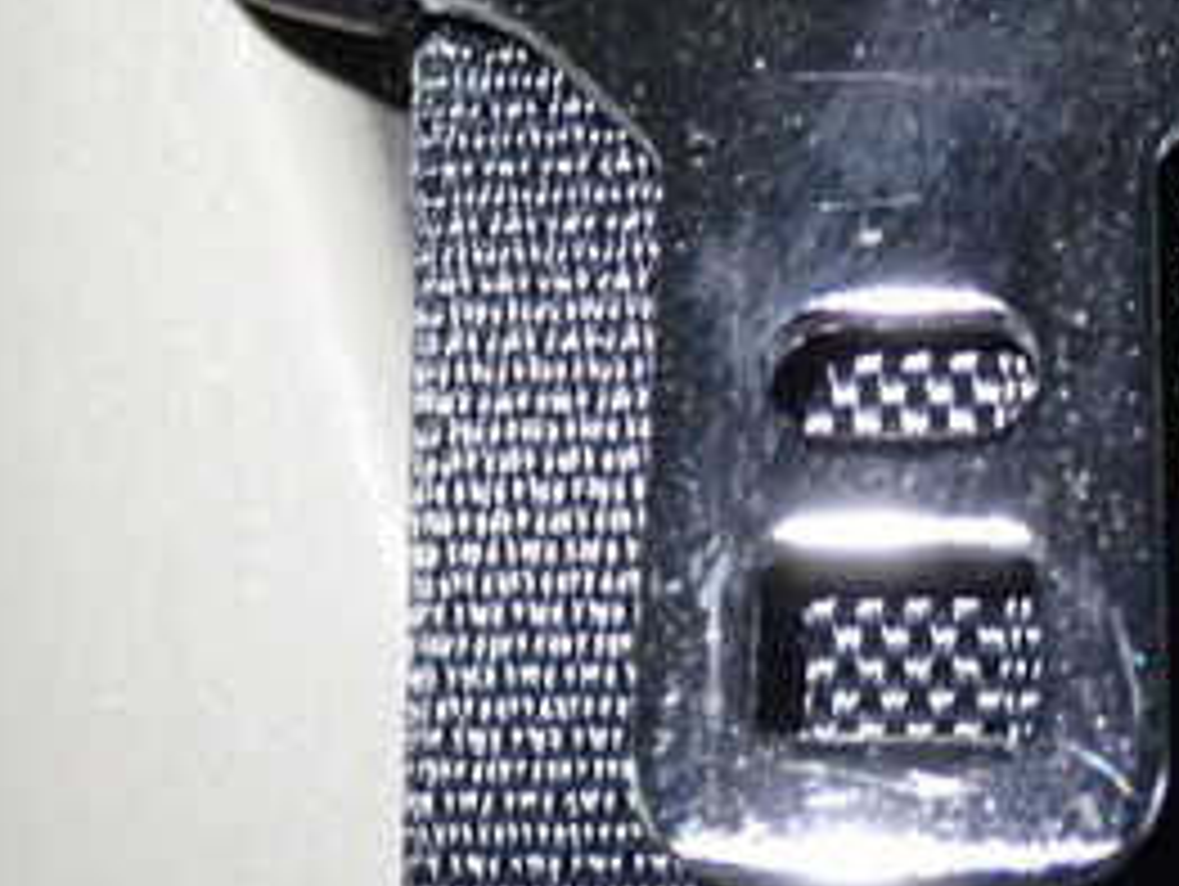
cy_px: 288
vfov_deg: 17.0
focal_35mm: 87
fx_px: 2966
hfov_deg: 22.4
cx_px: 756
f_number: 2.7
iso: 640
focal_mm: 6.83
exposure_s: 1/40
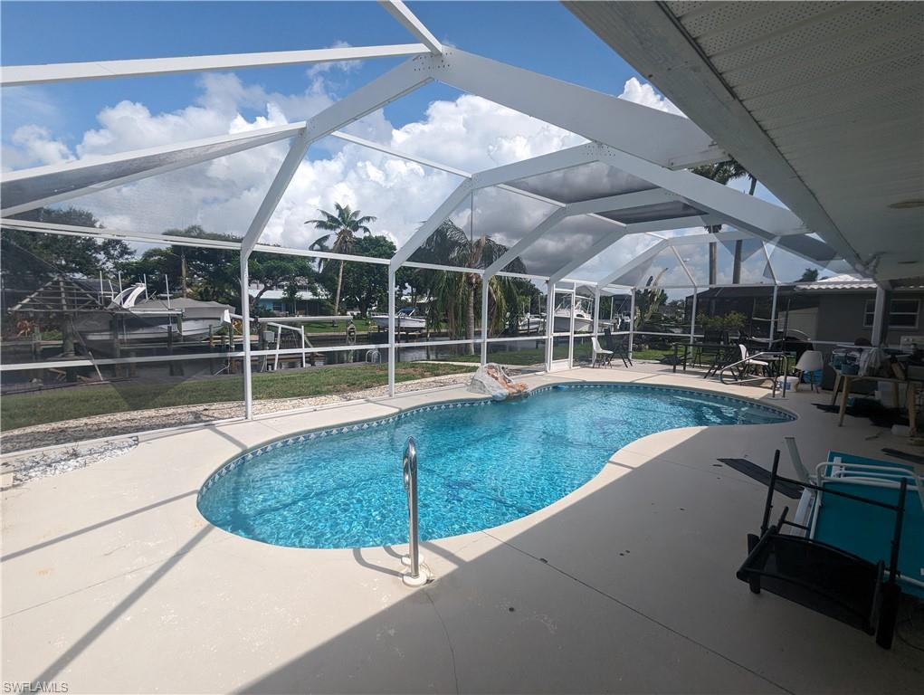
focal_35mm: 16
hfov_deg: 94.4
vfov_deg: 78.2
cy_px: 348
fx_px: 428
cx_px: 462
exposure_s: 1/2160
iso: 51
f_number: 2.2
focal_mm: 2.35
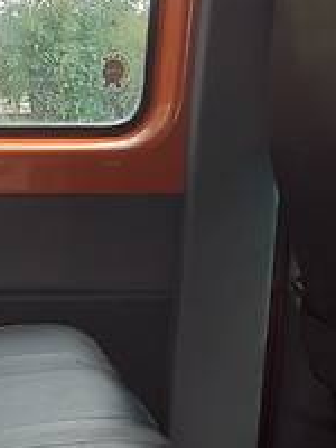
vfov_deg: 22.8
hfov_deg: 17.0
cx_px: -119
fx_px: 1048
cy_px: 486
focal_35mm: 81
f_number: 1.9
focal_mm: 3.6
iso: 40
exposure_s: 1/107
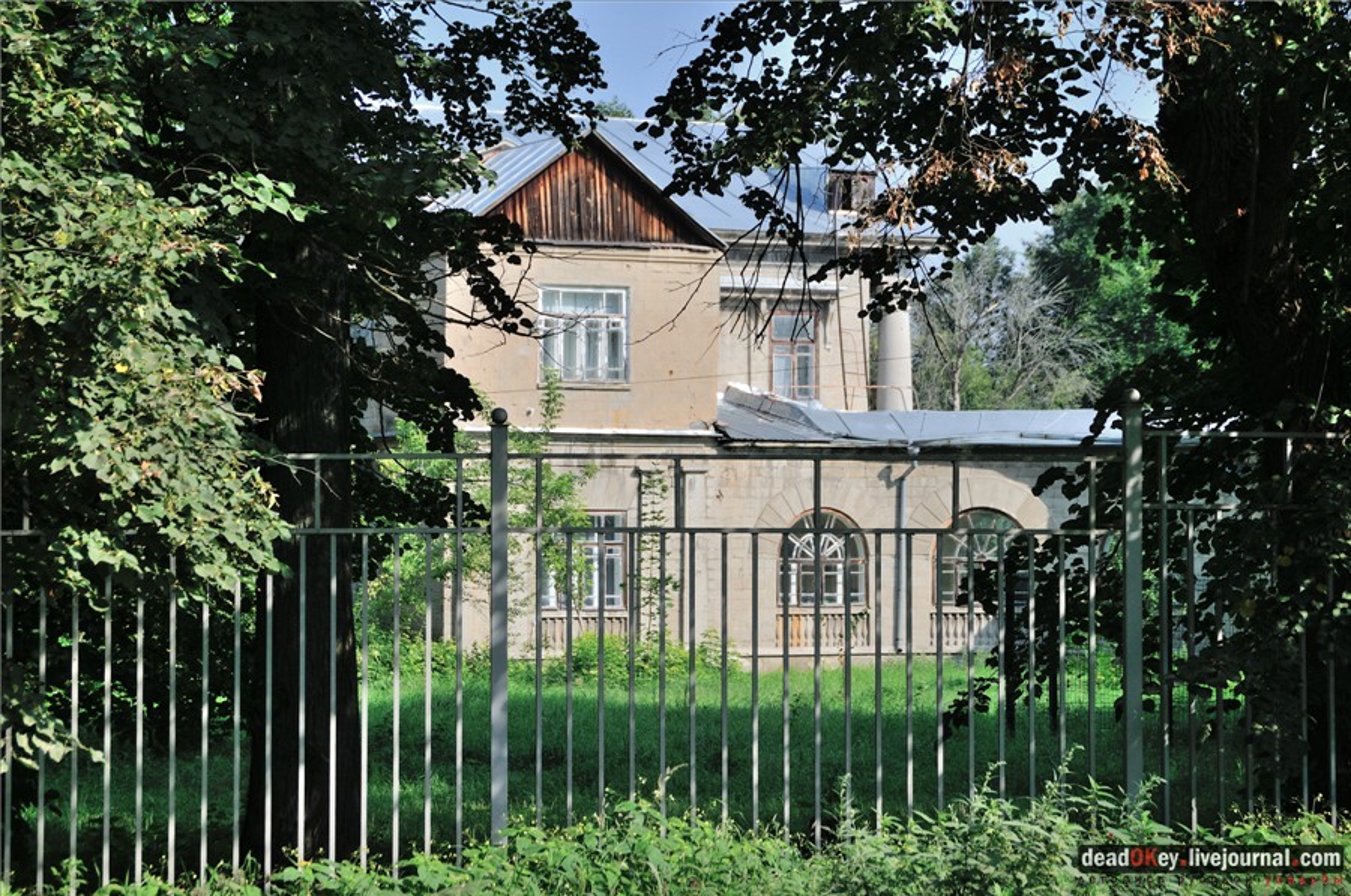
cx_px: 676
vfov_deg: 15.7
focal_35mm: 87
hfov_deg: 23.4
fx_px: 3260
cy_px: 448
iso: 200
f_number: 7.1
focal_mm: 58
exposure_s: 1/640
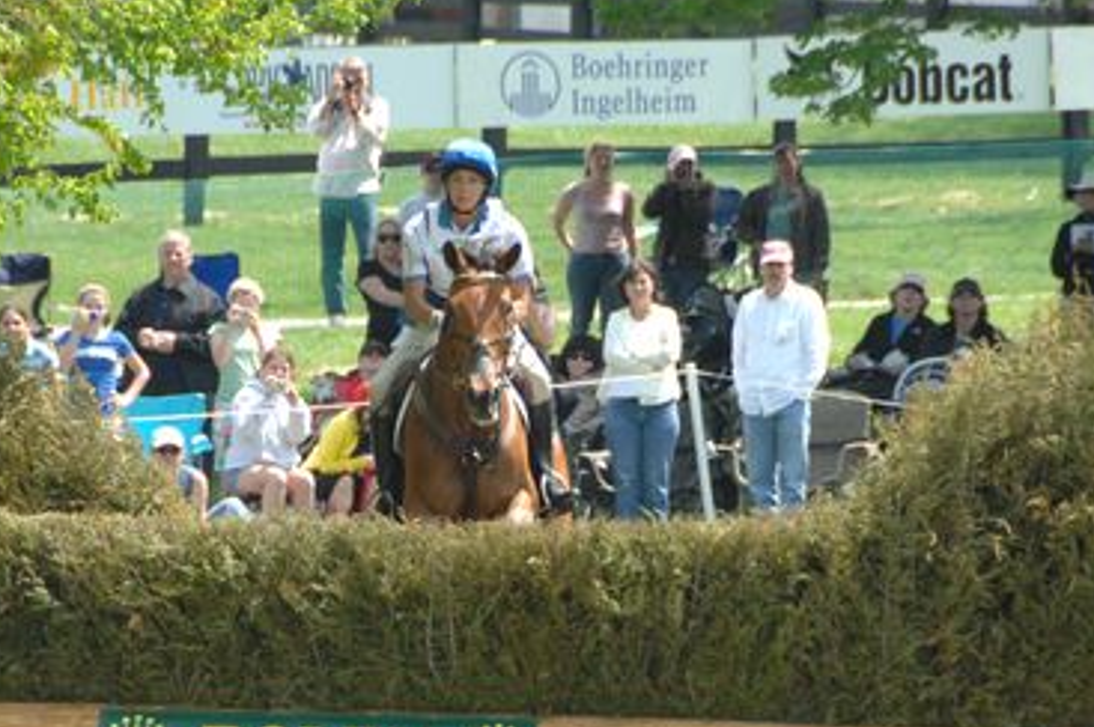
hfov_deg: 3.9
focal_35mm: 523
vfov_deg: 2.6
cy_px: 451
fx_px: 15879
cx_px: 477
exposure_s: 1/500
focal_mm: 200
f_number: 5.6
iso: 500
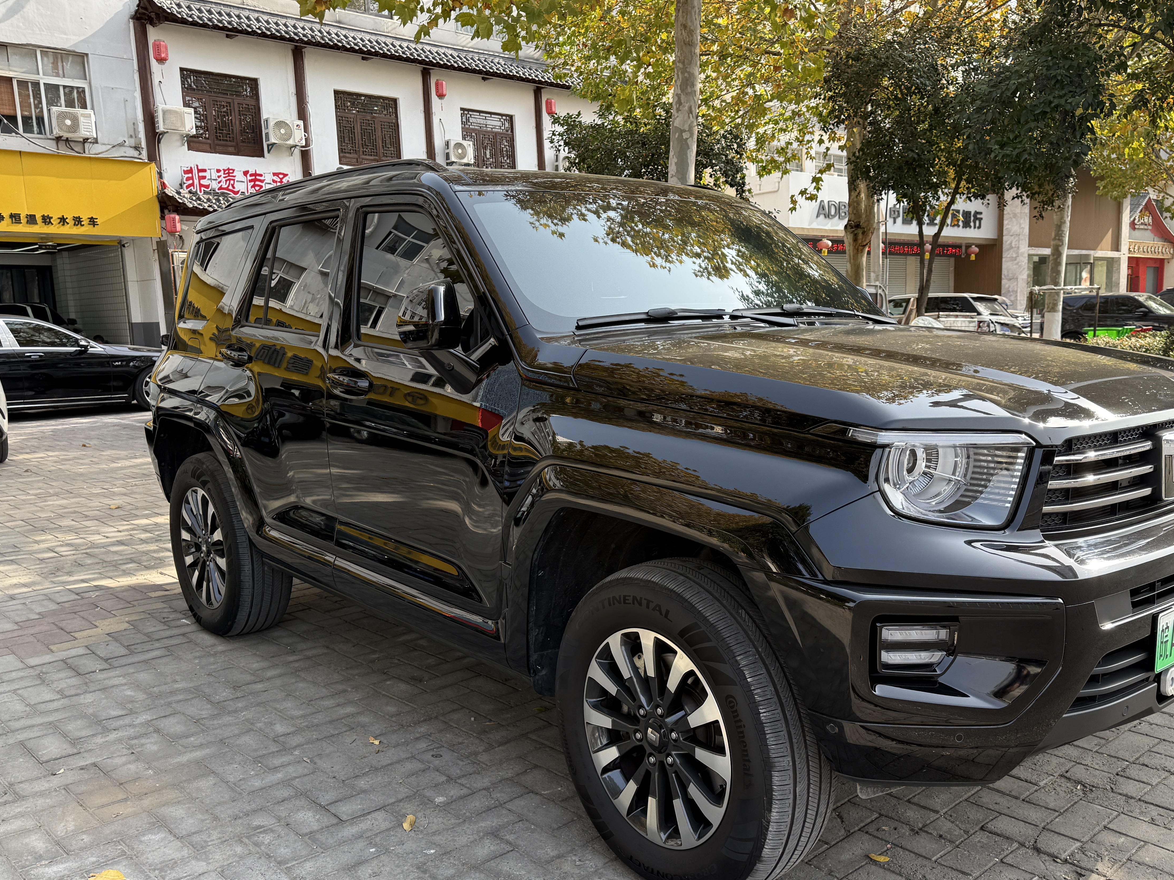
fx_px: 1051
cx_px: 693
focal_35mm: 31
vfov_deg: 45.4
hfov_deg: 58.0
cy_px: 494
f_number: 1.78
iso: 80
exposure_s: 1/831
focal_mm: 6.76
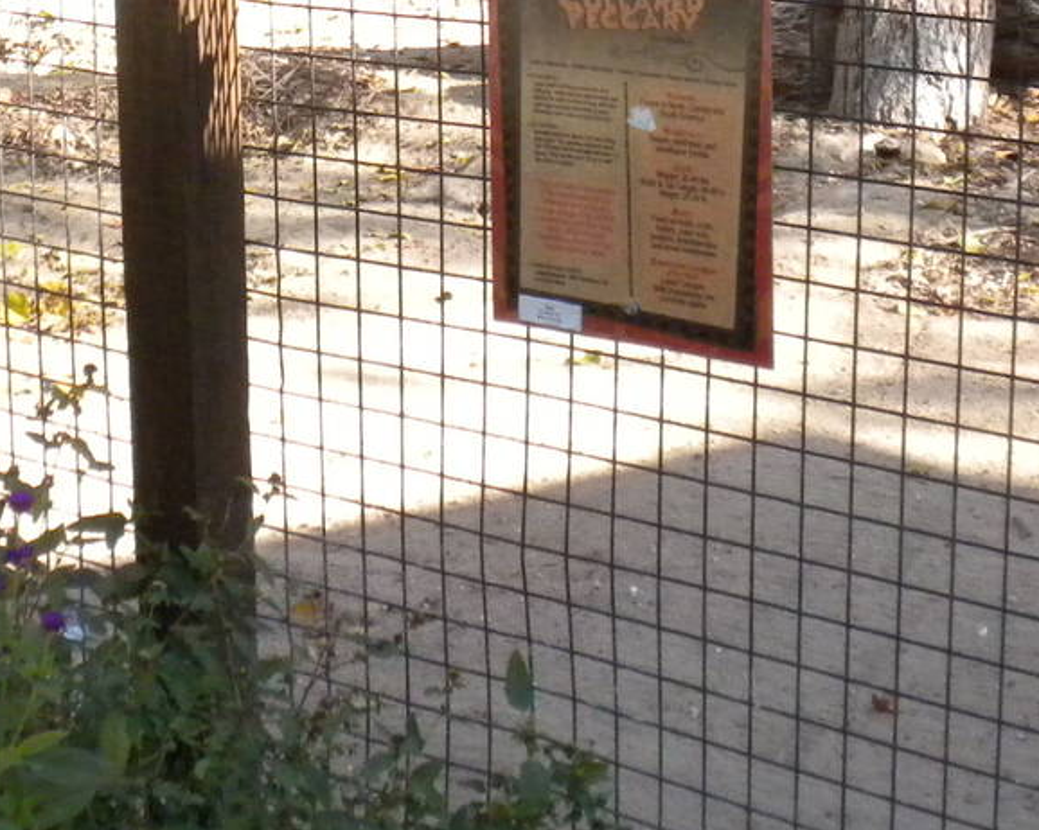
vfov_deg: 14.9
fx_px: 3074
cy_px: -172
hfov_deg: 19.2
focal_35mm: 100
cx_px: 412
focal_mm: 6.6
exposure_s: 1/776
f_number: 3.5
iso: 400
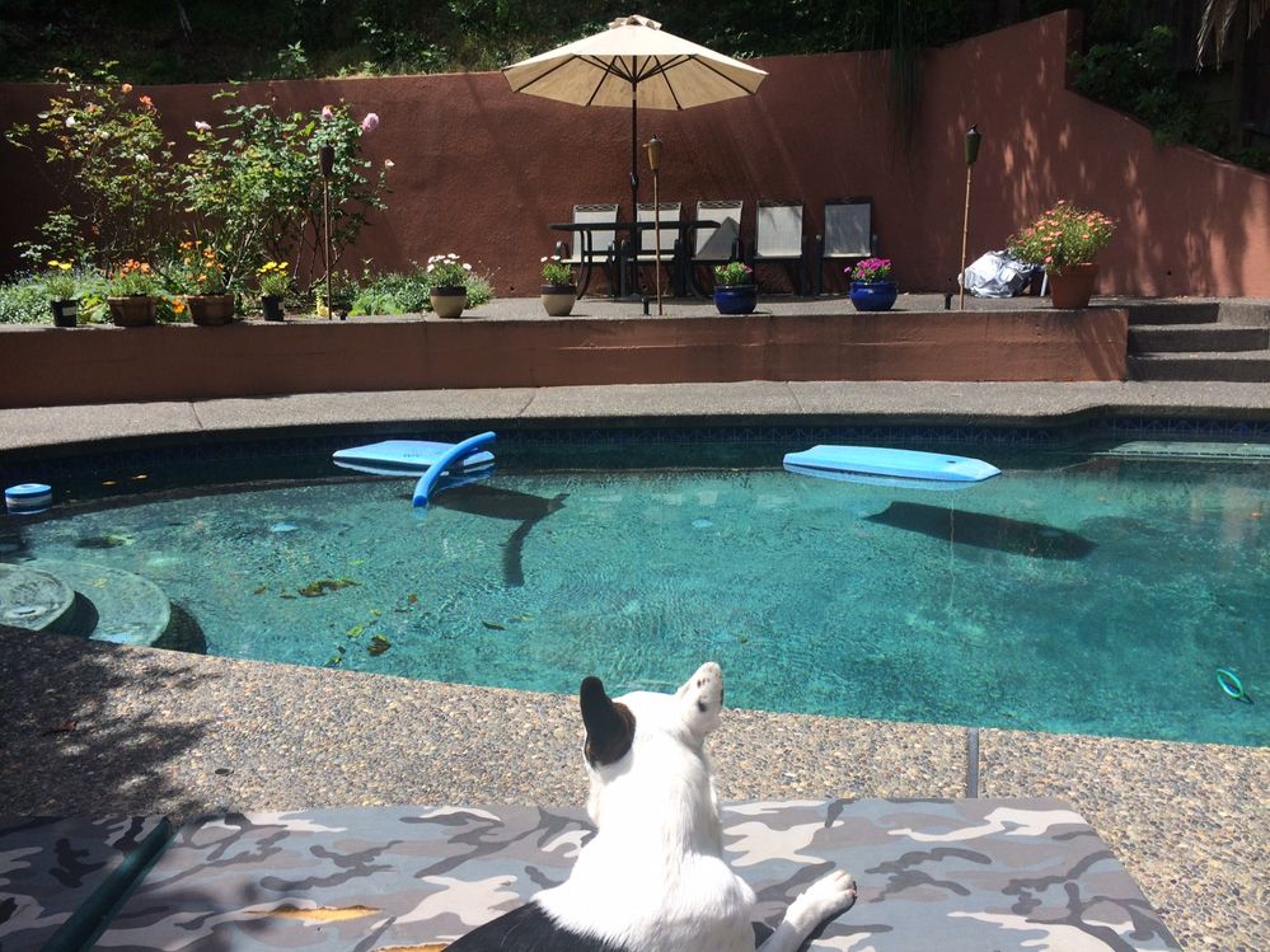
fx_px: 1101
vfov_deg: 46.8
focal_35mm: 30
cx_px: 635
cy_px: 476
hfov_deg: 60.0
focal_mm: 4.12
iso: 32
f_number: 2.2
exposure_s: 1/1282
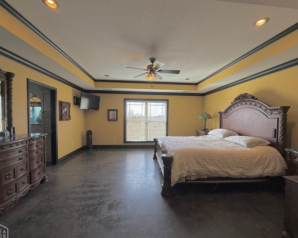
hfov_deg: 96.8
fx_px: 132
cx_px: 153
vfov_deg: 84.0
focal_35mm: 15
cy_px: 122
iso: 80
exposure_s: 1/120
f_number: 2.2
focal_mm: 2.22
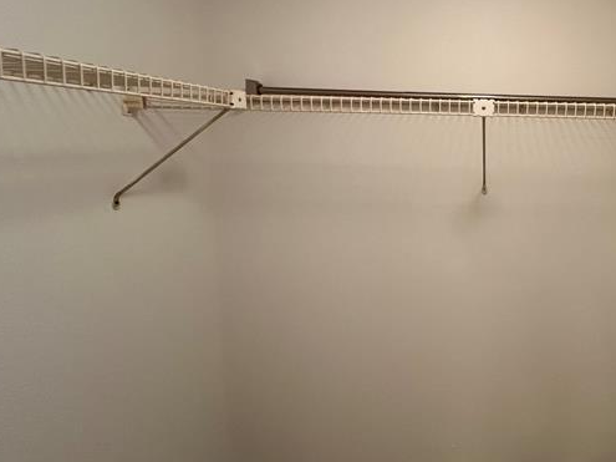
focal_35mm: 21
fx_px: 374
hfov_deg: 72.0
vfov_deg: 62.9
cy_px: 188
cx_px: 482
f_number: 1.8
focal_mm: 1.57
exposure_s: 1/120
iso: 160
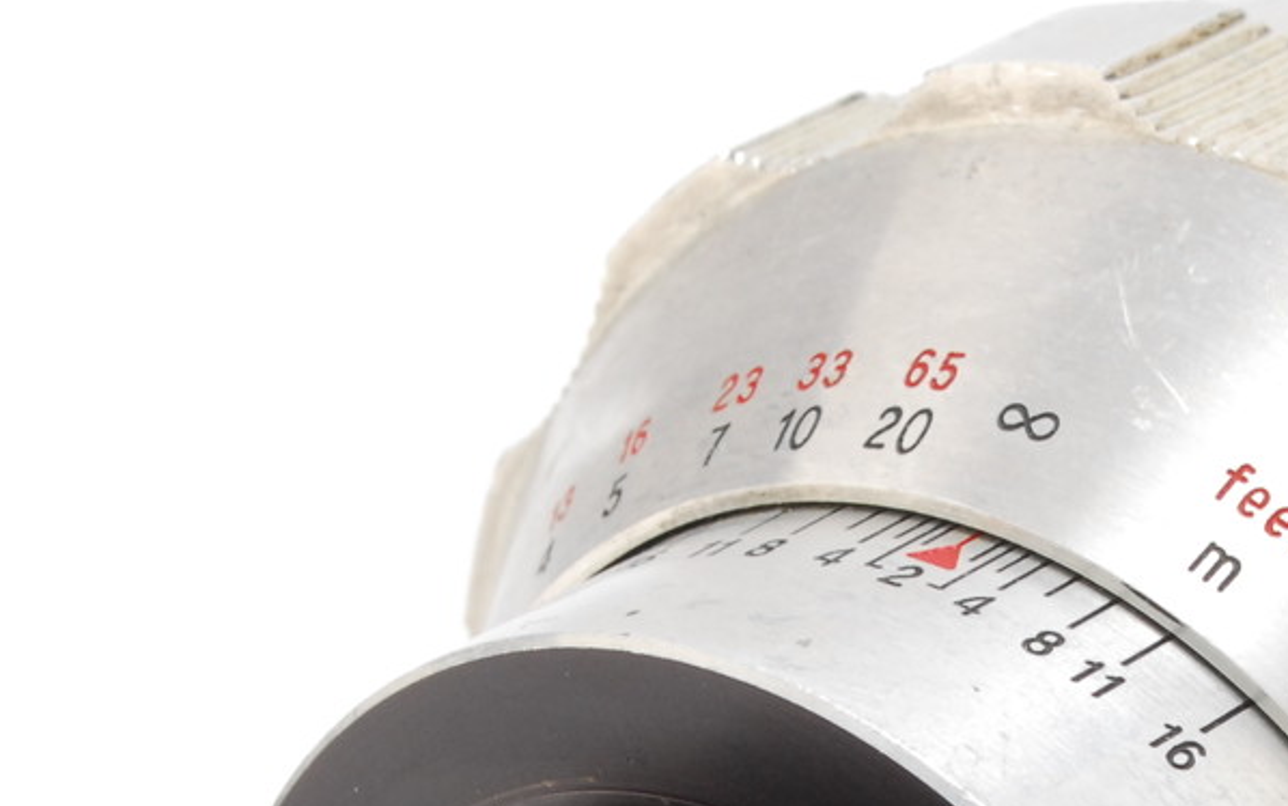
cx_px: 1402
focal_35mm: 225
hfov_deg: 9.2
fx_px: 7912
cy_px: 988
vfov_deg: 5.8
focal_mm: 55
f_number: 16
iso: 400
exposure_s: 1/125
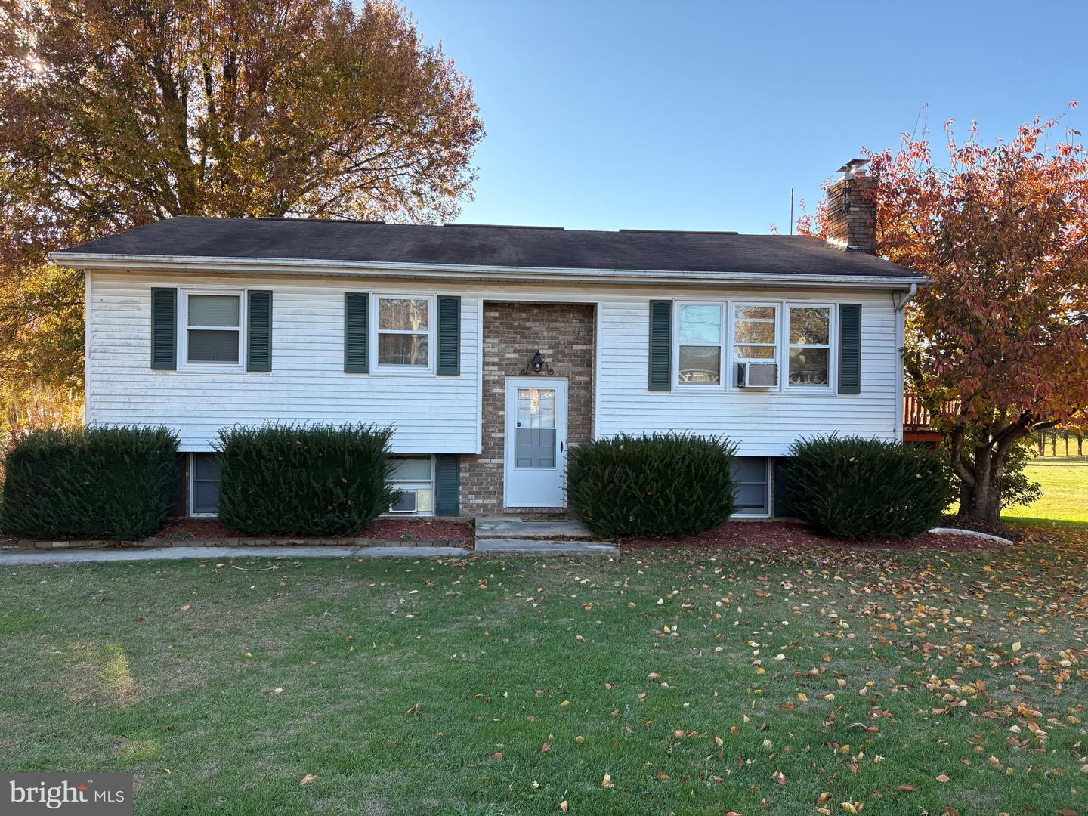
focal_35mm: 26
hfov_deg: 67.3
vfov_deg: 53.1
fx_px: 817
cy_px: 408
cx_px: 544
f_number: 1.6
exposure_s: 1/503
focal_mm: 5.96
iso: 50
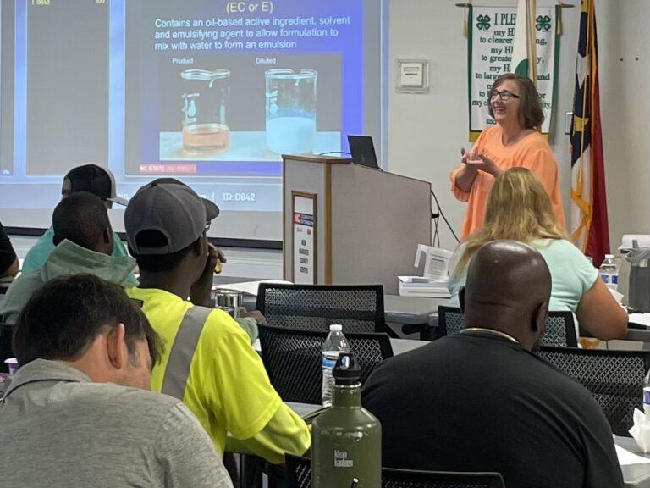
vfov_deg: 53.1
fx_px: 488
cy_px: 244
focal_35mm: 26
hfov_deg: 67.3
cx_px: 325
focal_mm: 4.2
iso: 64
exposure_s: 1/60
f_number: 1.6
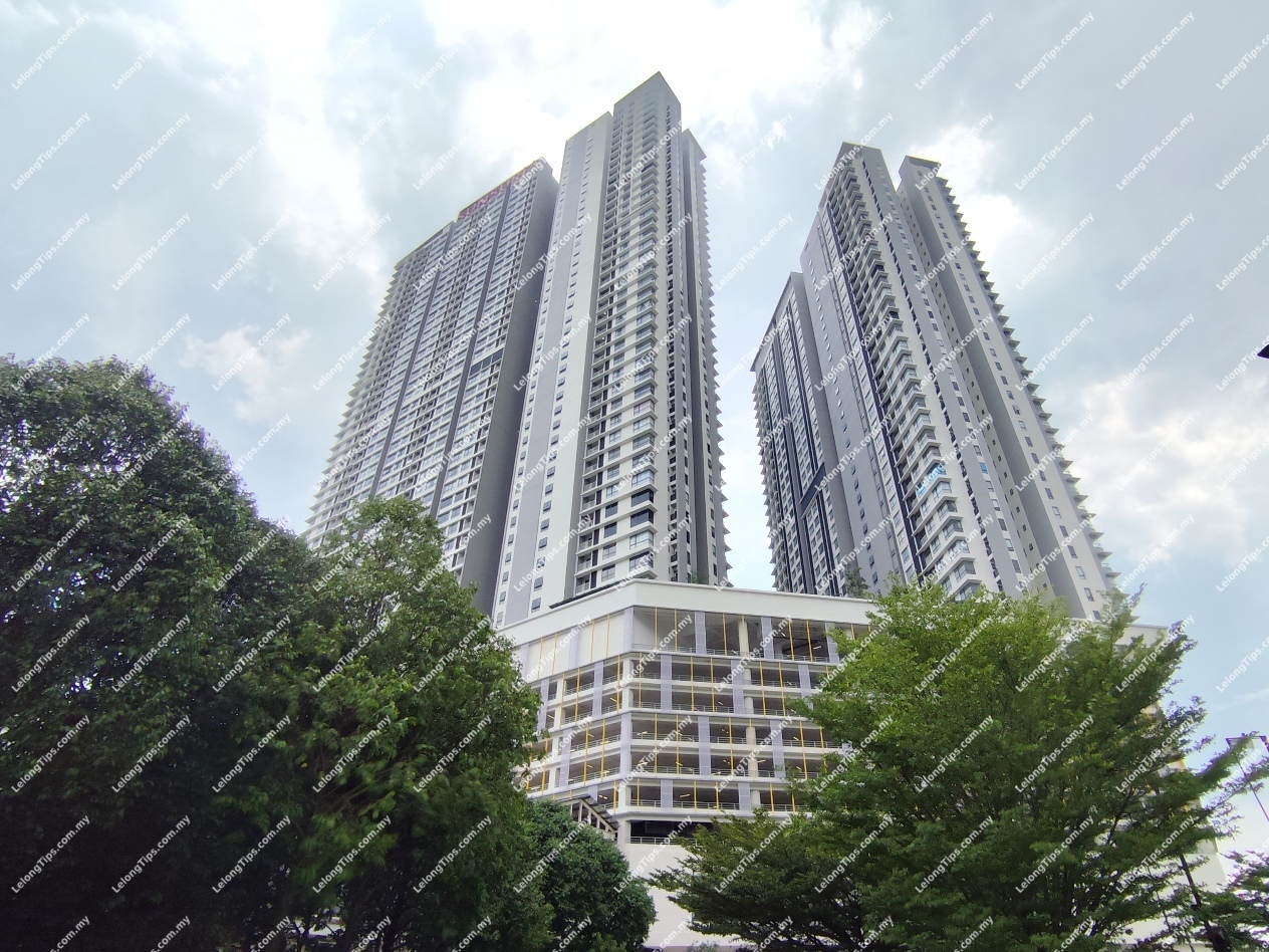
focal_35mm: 17
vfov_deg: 74.7
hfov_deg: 91.0
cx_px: 634
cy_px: 476
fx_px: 623
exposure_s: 1/1748
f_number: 2.2
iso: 50
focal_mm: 1.65
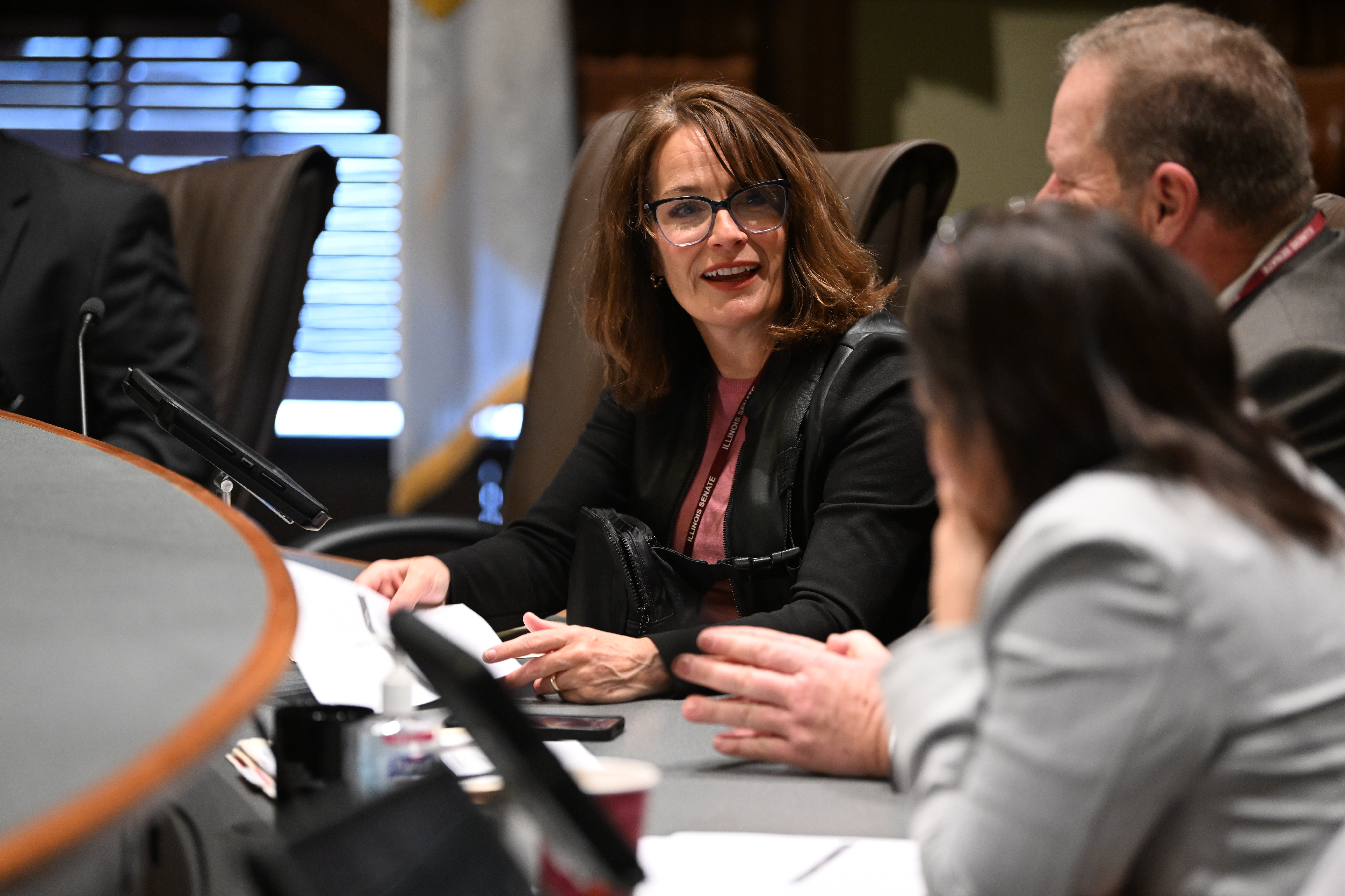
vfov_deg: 9.1
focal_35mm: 150
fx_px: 5604
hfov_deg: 13.7
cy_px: 448
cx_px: 672
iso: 3200
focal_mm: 150
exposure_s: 1/100
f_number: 2.8
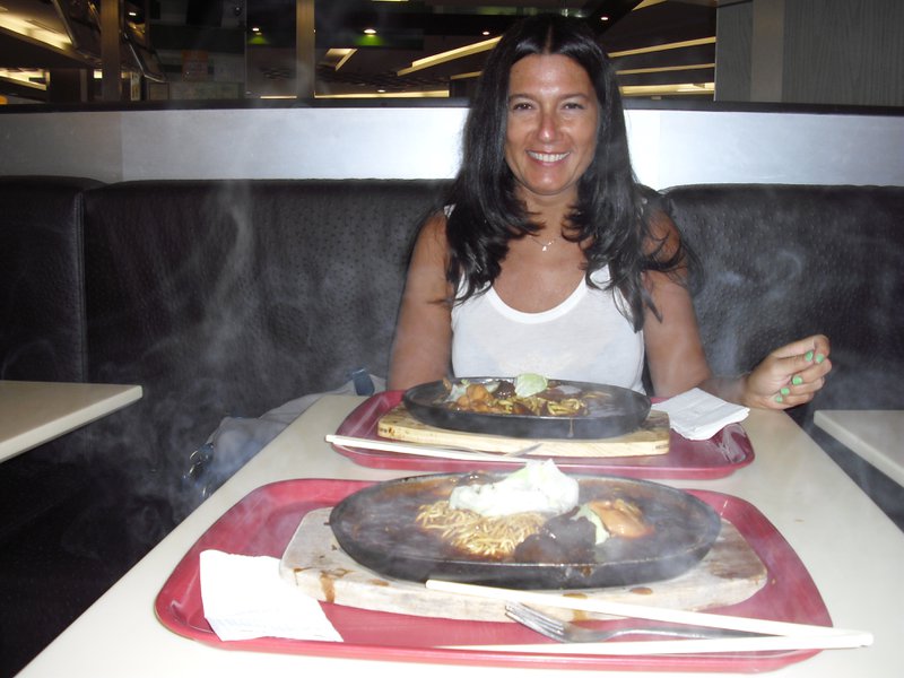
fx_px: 992
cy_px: 339
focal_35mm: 38
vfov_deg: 37.7
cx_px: 452
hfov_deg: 49.0
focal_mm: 6.2
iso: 100
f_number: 2.8
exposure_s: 1/60
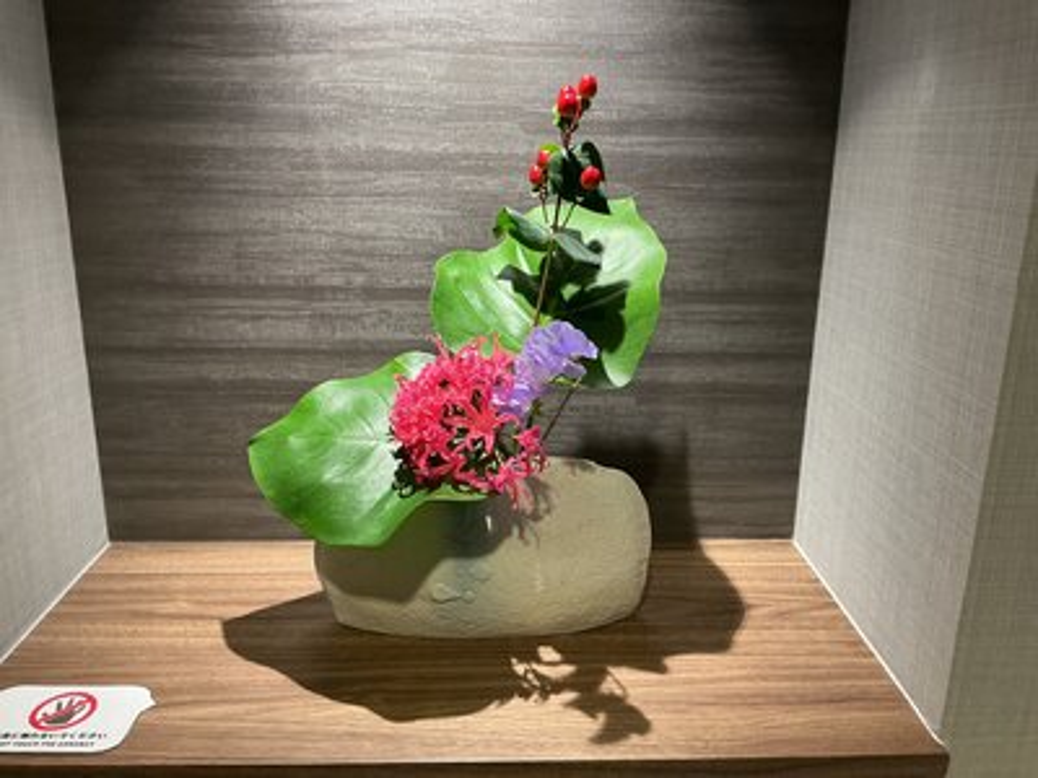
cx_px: 519
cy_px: 389
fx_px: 870
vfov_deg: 48.2
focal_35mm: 29
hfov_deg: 61.7
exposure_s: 1/60
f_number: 1.8
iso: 125
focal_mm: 3
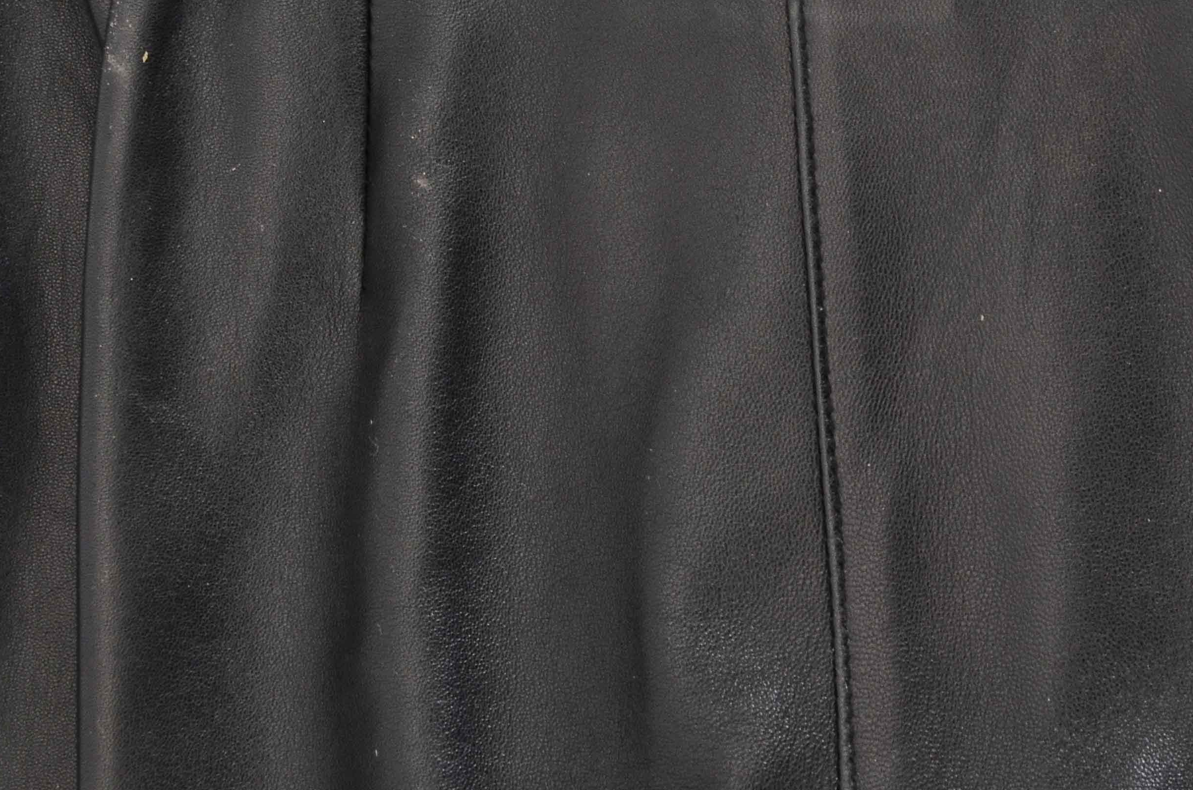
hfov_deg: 10.2
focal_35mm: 201
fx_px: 6648
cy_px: 156
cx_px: 805
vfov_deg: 6.8
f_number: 11
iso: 400
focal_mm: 66
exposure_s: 1/80
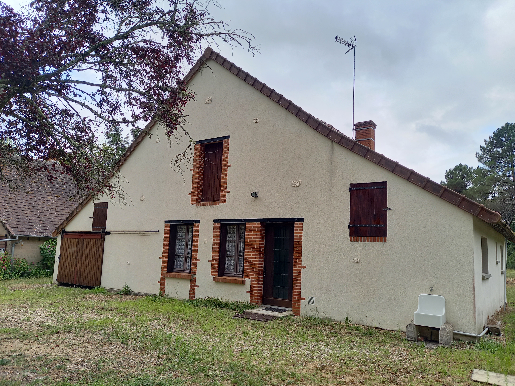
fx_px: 387
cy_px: 200
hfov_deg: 67.3
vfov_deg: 53.1
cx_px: 261
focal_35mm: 26
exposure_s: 1/298
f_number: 1.8
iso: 50
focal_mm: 4.65
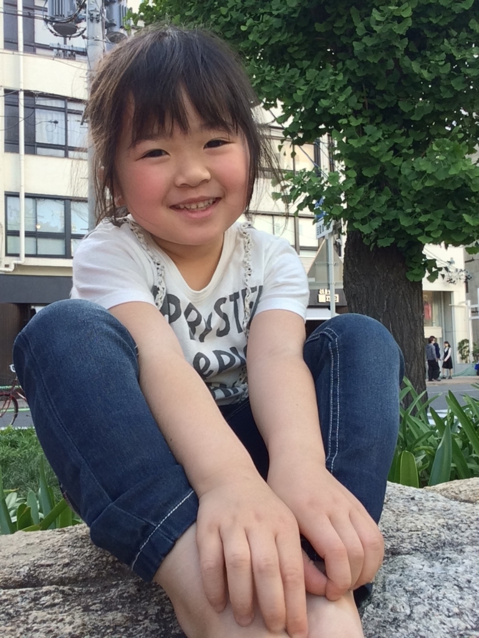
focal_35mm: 31
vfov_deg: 58.4
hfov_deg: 45.4
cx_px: 240
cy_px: 319
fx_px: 572
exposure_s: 1/120
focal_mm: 2.15
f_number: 2.4
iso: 64
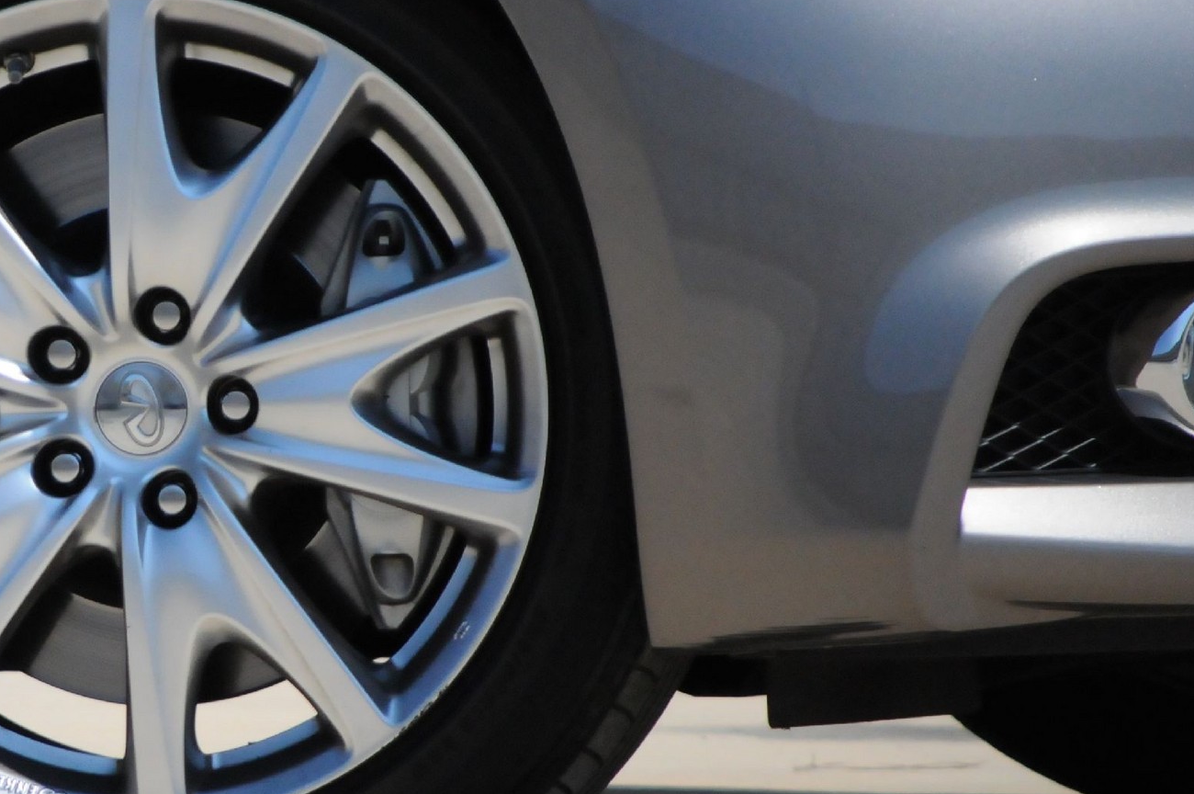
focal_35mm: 577
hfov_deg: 3.6
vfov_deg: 2.4
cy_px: 391
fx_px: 19118
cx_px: 96
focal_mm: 200
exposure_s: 1/8000
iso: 2000
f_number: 5.6
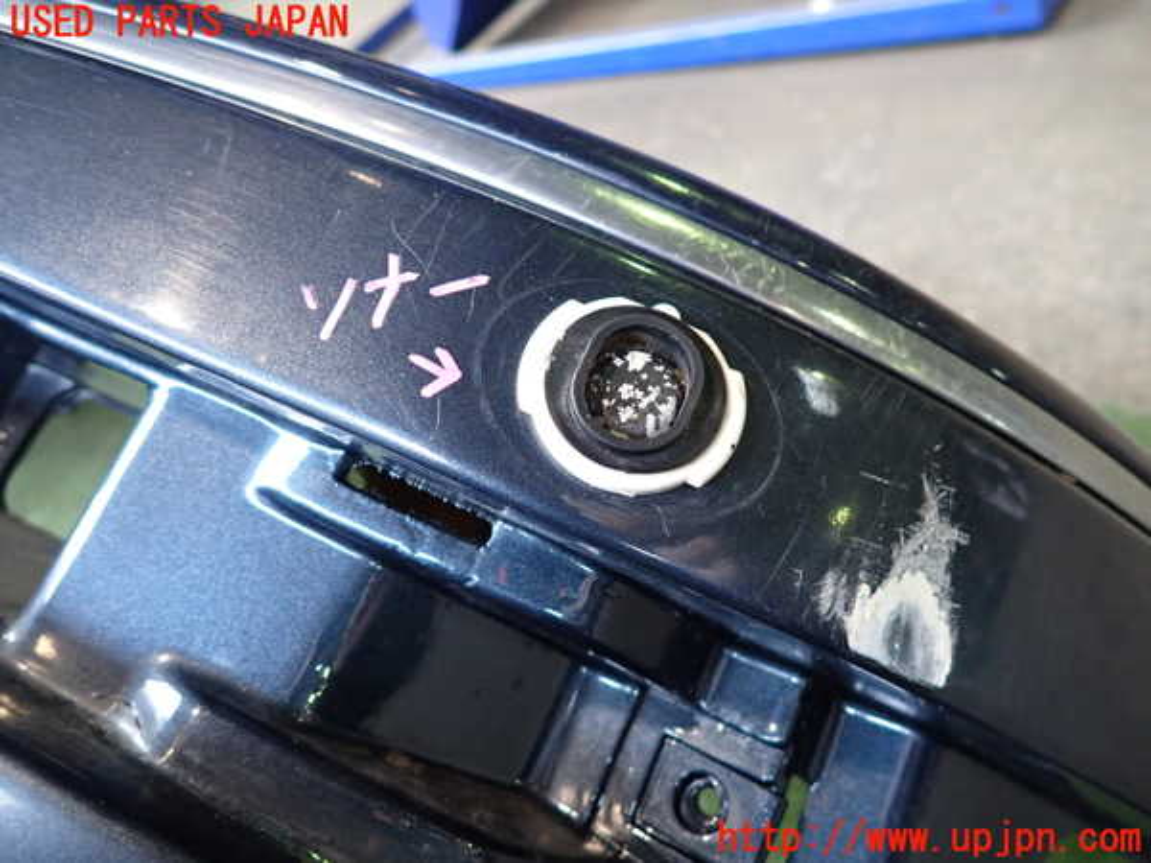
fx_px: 831
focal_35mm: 25
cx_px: 576
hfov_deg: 69.4
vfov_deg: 54.9
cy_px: 432
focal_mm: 4.5
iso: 320
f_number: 2
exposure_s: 1/50
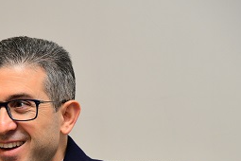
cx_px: 27
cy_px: 165
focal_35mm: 259
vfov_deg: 5.3
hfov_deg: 7.9
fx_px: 1734
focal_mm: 80
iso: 1250
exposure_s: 1/125
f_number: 4
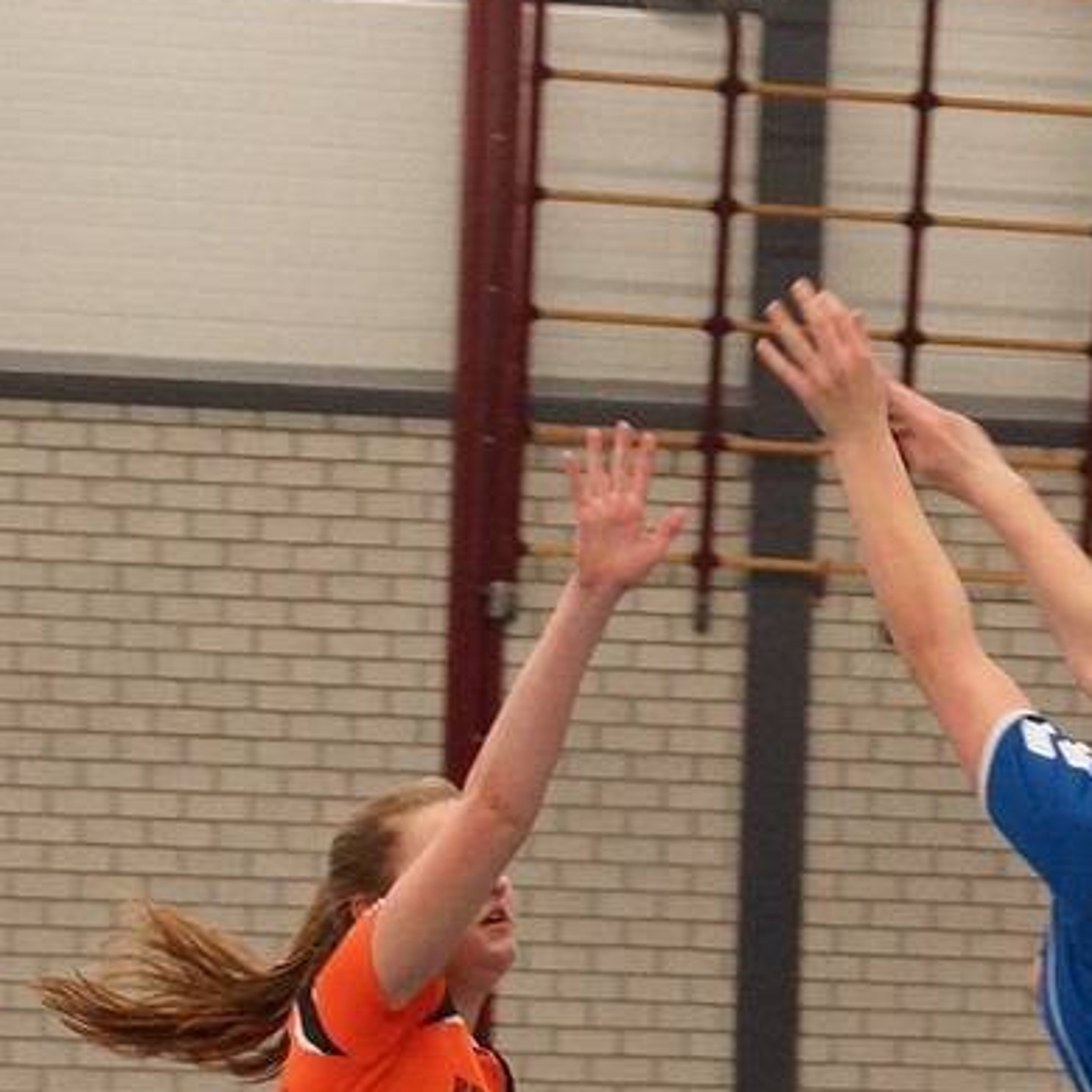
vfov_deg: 14.5
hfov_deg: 14.9
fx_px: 4180
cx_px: 683
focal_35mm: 117
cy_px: 1280
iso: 1000
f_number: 2.8
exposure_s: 1/200
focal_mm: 35
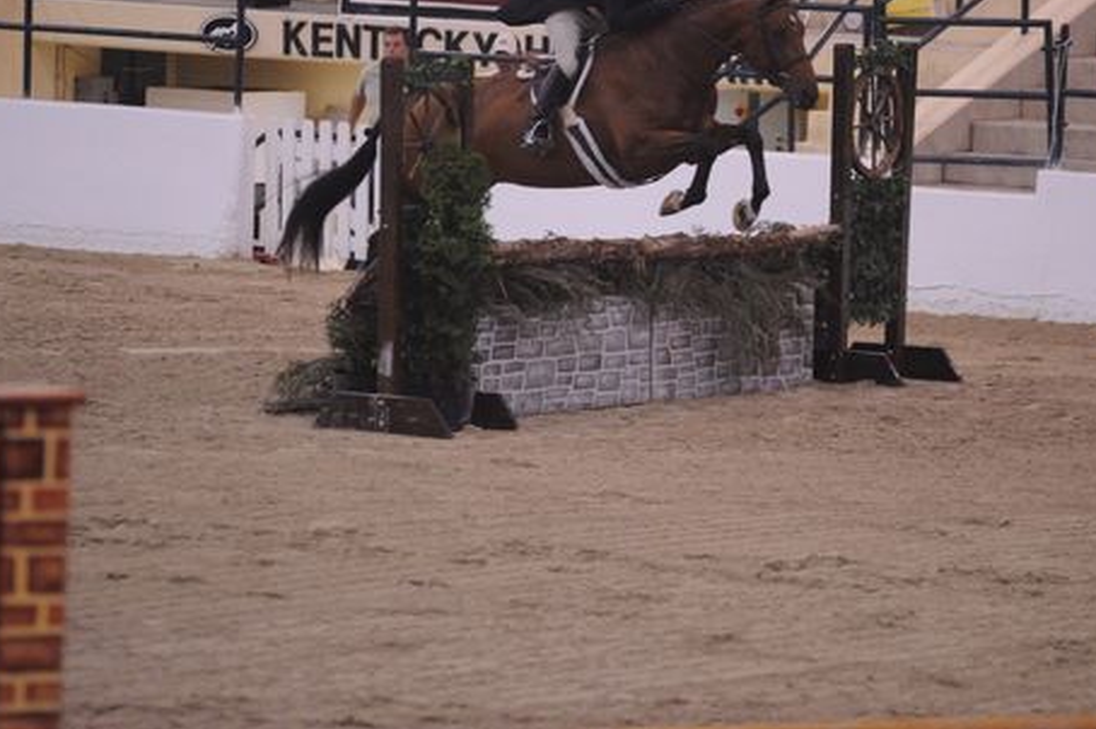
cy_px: 217
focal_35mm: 282
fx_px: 8579
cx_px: 625
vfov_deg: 4.9
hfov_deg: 7.3
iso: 5000
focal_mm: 200
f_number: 2.8
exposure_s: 1/400
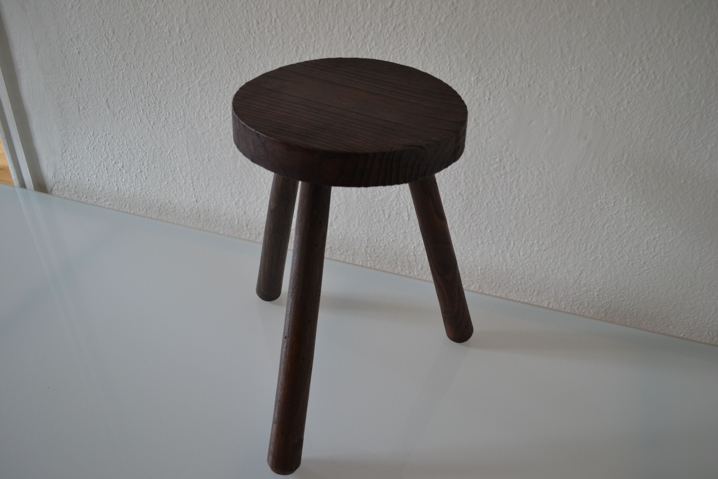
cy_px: 240
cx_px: 359
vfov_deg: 43.6
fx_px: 598
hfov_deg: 61.9
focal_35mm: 30
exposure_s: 1/50
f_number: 3.8
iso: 400
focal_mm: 20
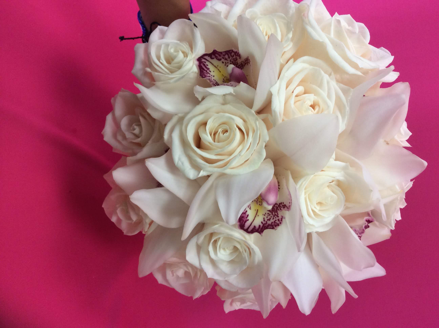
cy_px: 164
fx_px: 418
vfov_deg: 42.8
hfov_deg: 55.4
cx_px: 220
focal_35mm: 33
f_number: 2.4
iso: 80
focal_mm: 3.3
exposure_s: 1/24
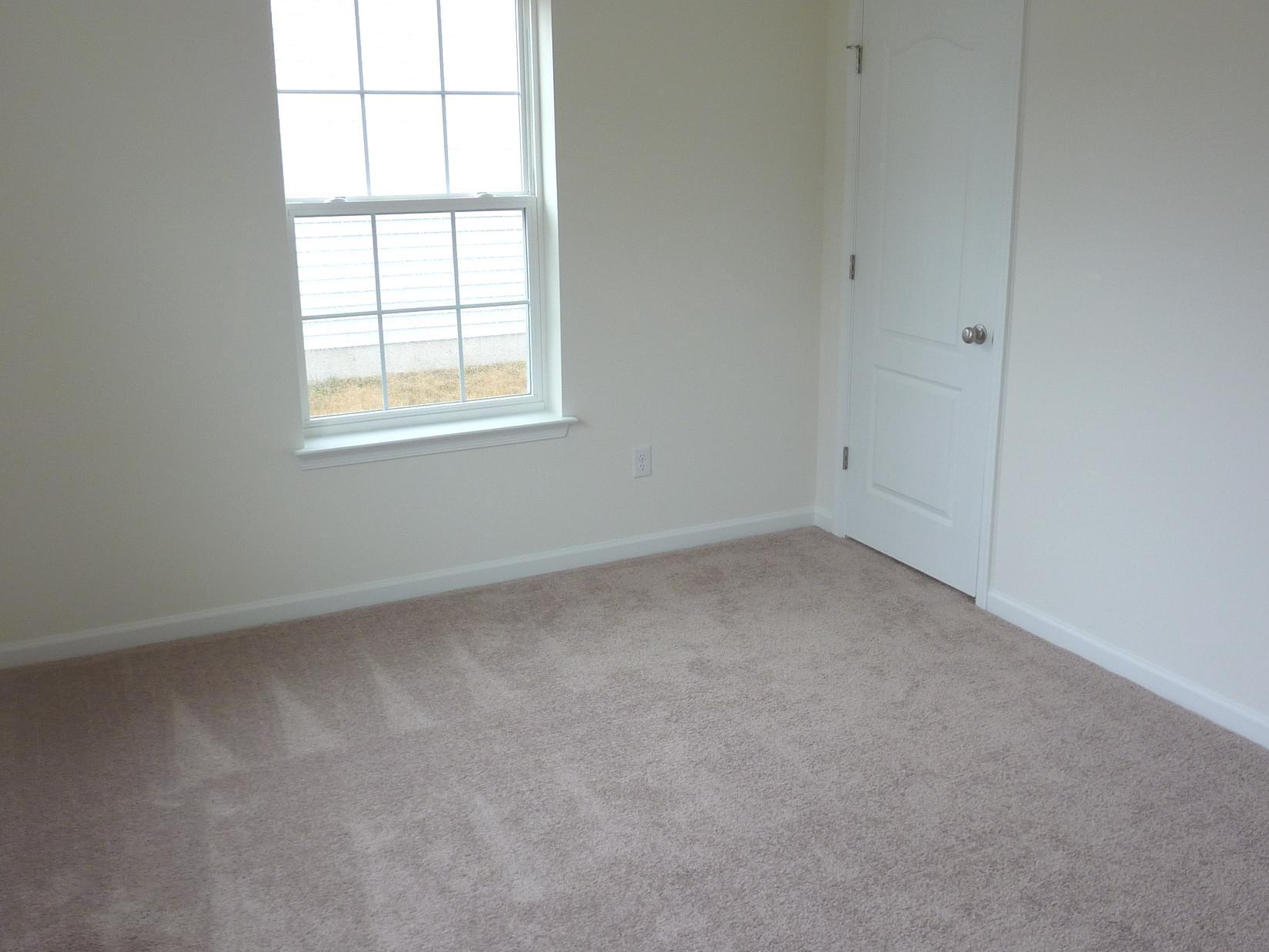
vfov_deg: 45.4
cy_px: 433
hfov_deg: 58.2
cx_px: 714
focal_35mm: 31
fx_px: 1136
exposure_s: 1/30
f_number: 3.3
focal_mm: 4.1
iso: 80
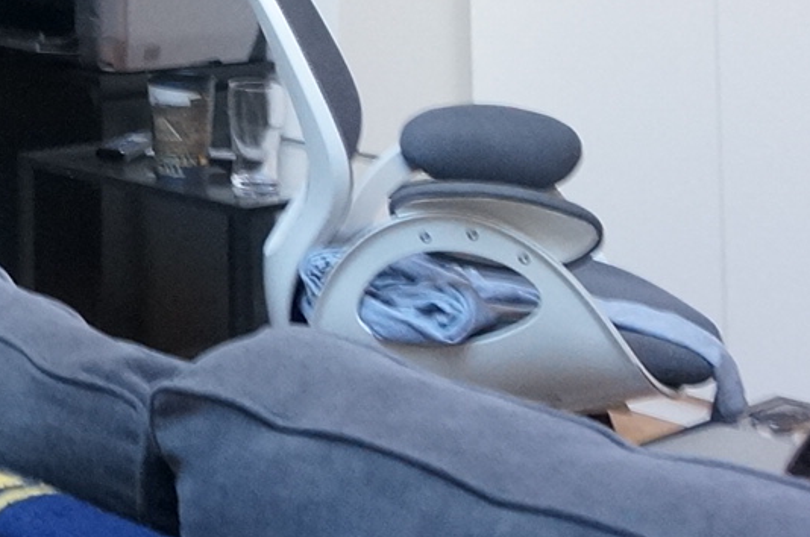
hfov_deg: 15.7
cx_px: -687
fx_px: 2471
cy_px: -373
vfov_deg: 11.6
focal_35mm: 110
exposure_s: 1/60
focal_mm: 16
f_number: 4
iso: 1600
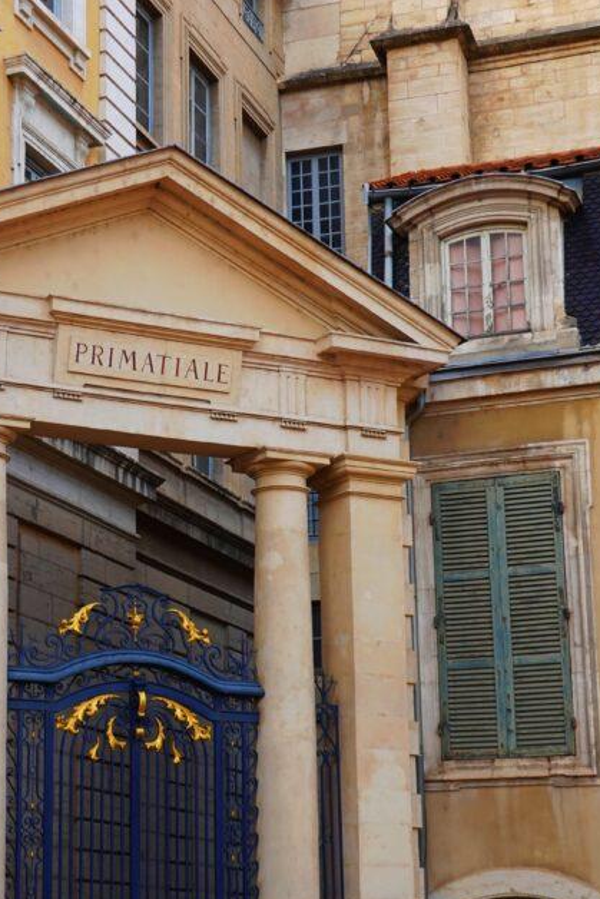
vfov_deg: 27.0
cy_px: 502
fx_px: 1874
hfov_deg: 18.0
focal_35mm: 75
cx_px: 124
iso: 125
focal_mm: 16.86
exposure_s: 1/160
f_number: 4
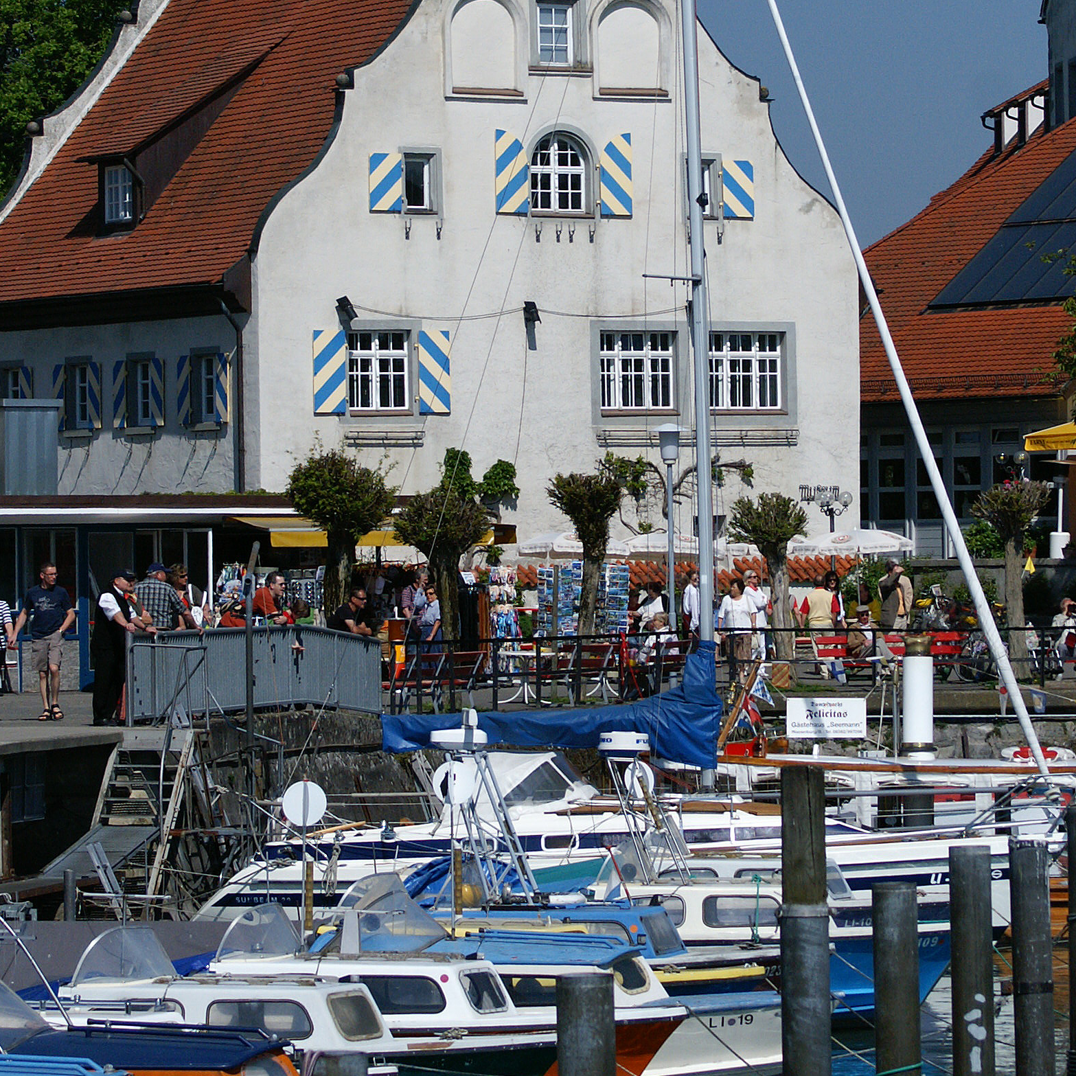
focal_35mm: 208
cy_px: 347
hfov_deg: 8.4
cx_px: 449
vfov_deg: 8.4
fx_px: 7308
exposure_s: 1/3000
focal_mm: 85
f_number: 8
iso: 400
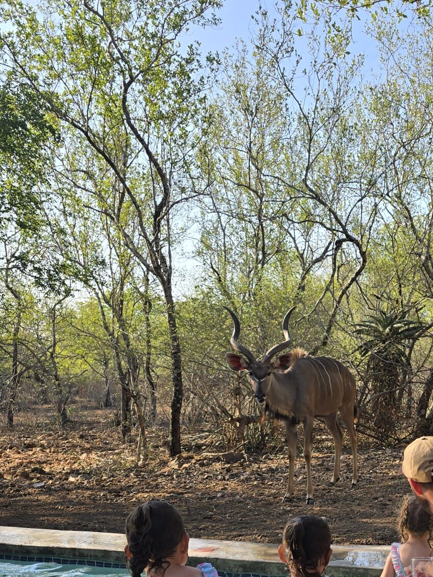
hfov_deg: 26.6
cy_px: 461
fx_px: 867
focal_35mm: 52
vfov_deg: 35.6
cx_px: 424
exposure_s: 1/389
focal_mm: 6.3
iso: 12
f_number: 1.7
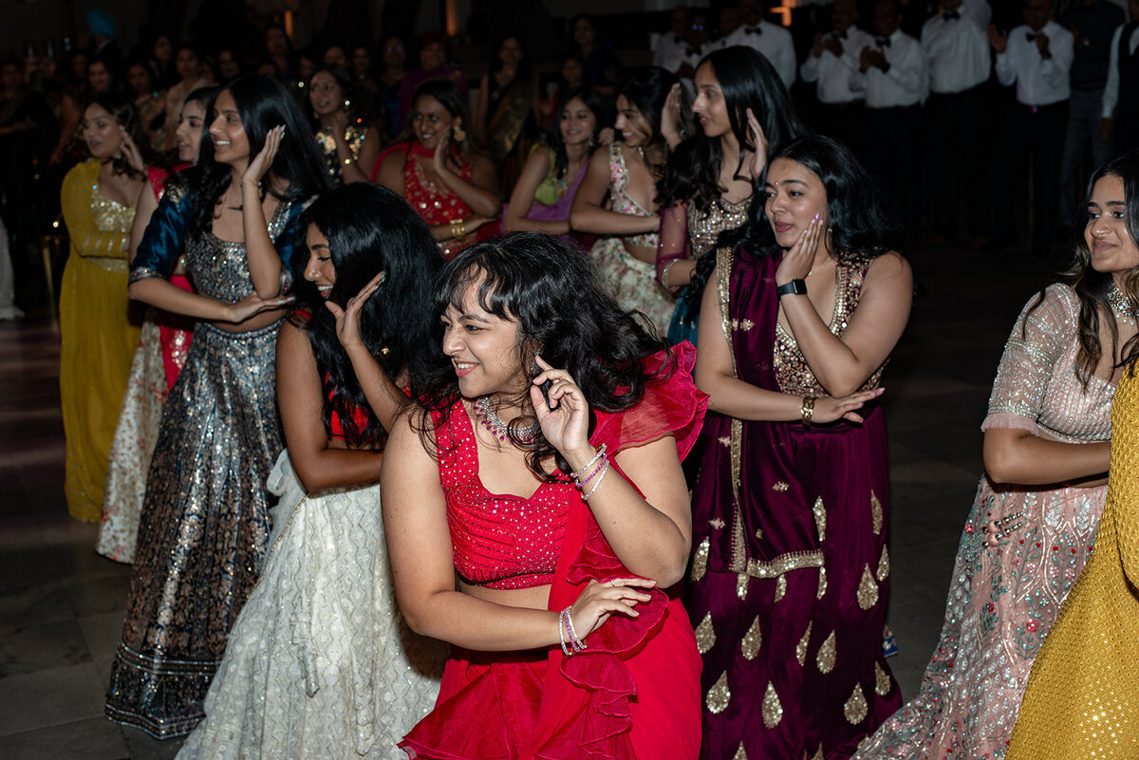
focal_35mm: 50
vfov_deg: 27.0
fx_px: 1582
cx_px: 570
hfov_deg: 39.6
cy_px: 380
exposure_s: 1/100
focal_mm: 50
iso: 800
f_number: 5.6
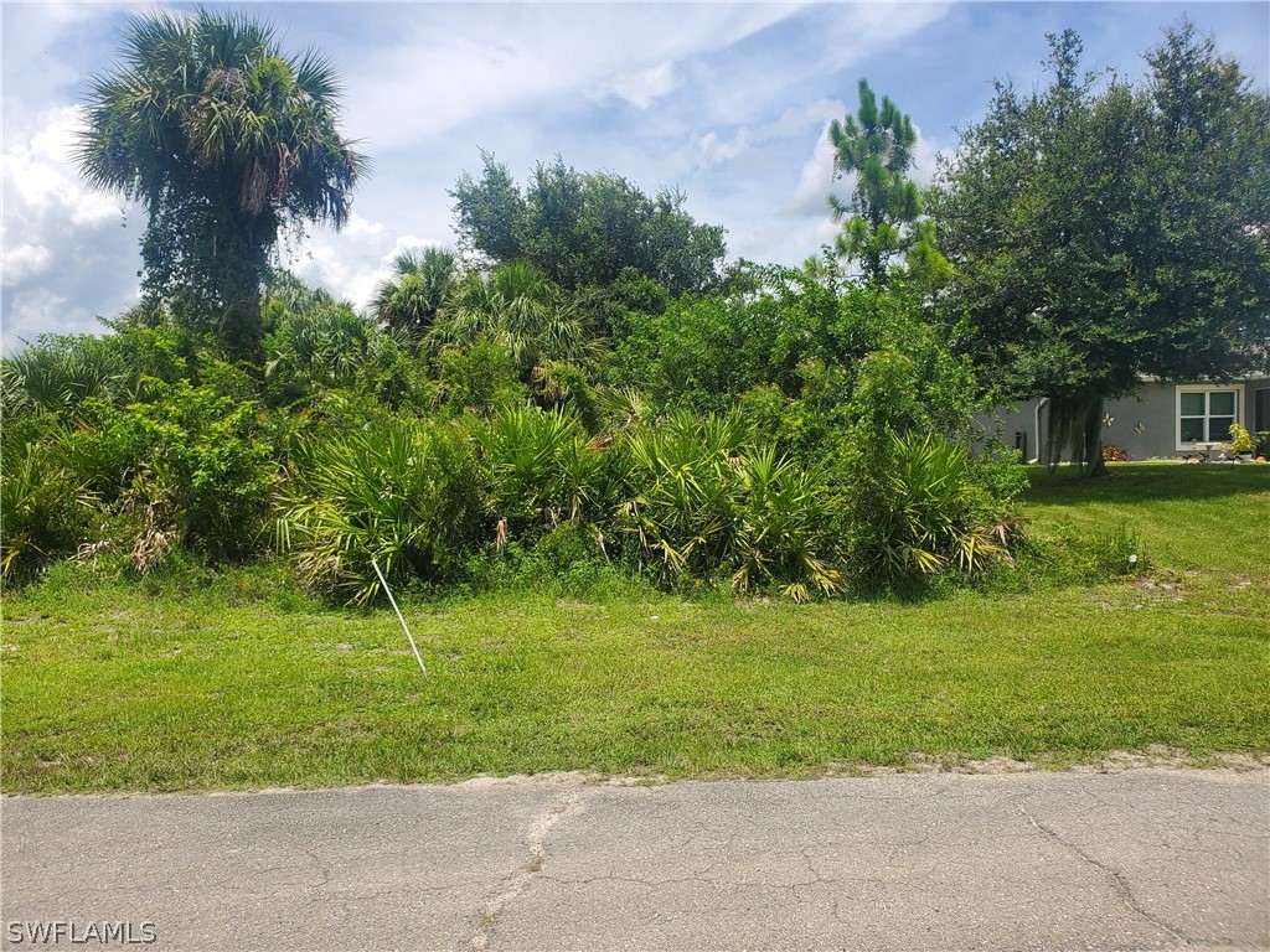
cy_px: 476
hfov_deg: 67.3
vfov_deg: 53.1
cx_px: 635
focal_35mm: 26
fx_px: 954
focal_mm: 4.3
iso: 50
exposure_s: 1/1588
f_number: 2.4
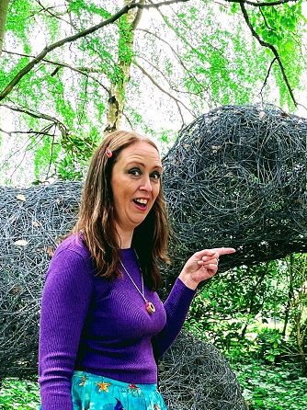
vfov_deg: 26.4
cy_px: 402
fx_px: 829
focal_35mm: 70
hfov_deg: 20.9
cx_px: 208
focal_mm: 4.2
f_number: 1.6
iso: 64
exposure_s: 1/121
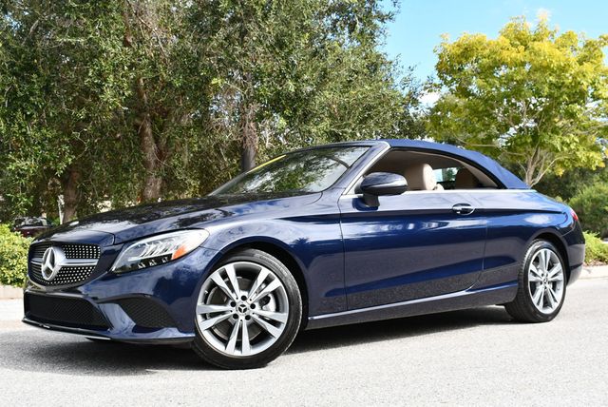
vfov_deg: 28.1
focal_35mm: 48
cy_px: 204
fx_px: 811
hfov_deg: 41.1
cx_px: 304
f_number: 7.1
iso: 200
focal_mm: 24
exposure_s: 1/250
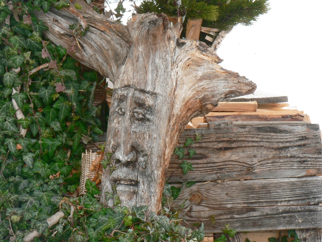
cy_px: 121
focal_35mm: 144
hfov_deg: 13.7
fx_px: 1339
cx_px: 161
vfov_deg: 10.3
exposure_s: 1/13
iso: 100
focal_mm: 24.1
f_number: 8
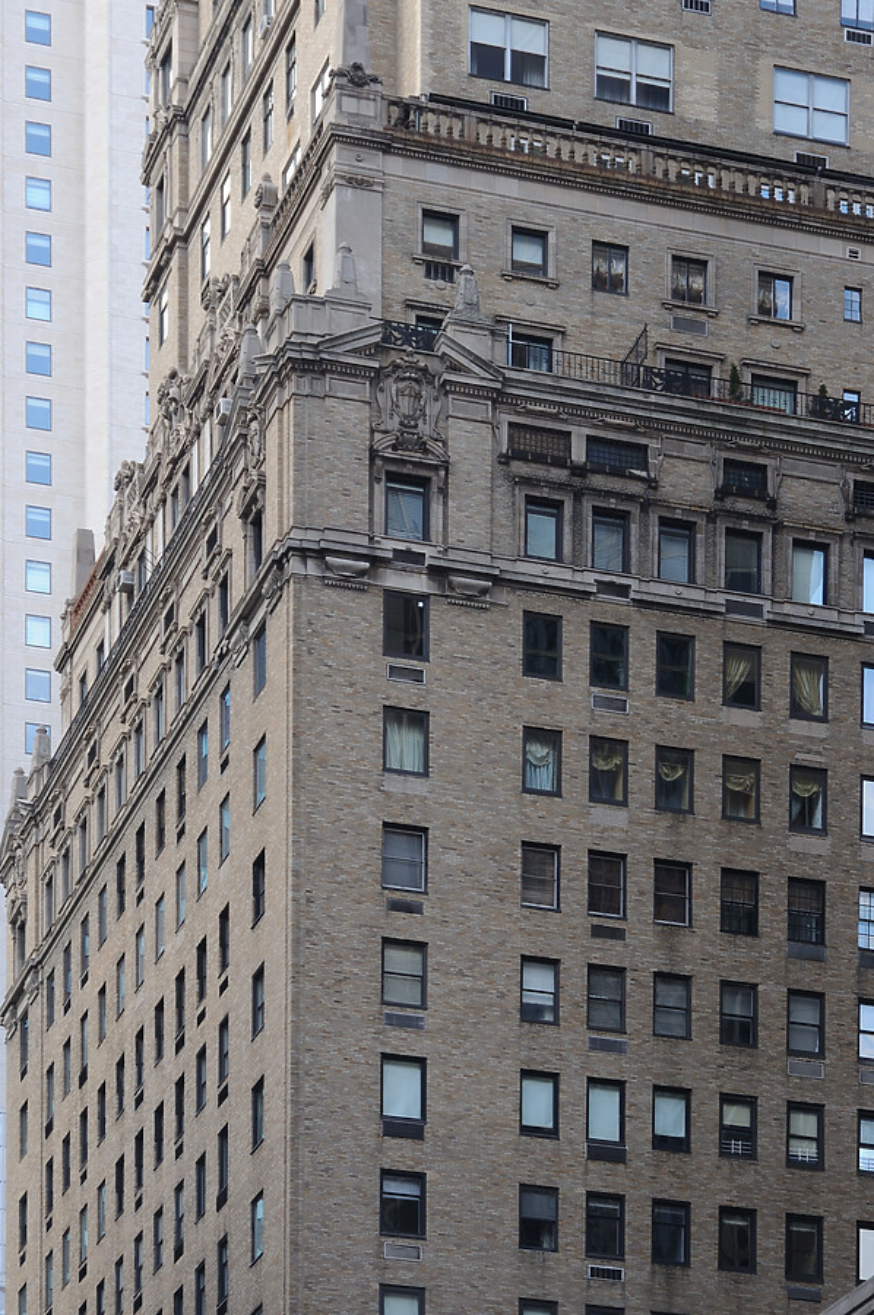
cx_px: 437
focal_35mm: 117
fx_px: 4270
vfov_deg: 17.5
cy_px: 658
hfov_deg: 11.7
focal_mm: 78
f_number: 8
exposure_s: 1/50
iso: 200
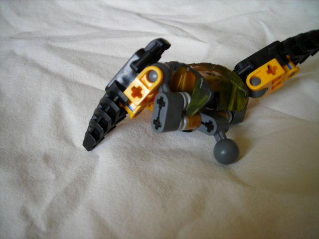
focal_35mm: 38
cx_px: 160
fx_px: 350
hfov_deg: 49.0
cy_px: 120
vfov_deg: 37.7
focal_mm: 6.3
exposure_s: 1/19.4
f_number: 3.2
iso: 50
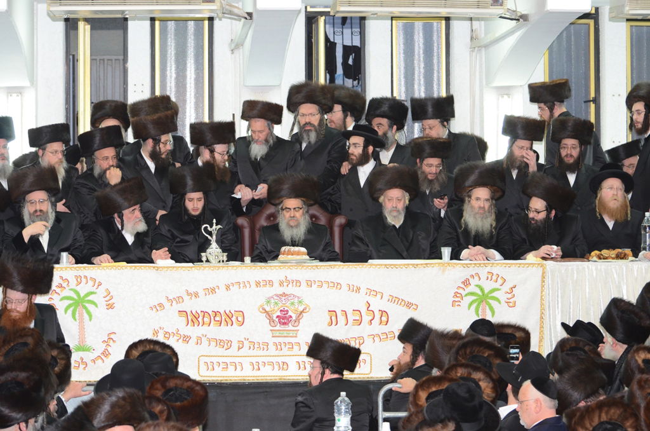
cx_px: 325
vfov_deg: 13.0
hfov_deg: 19.5
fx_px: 1892
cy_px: 216
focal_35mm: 105
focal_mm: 70
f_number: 5
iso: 1250
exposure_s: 1/80
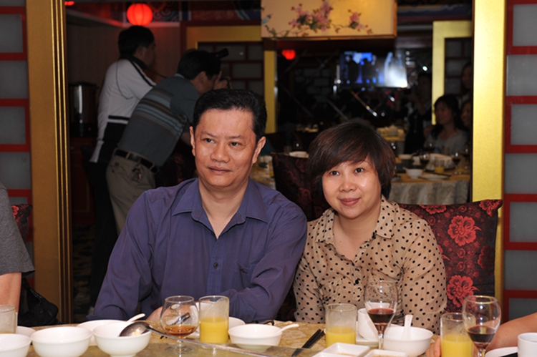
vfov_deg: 21.9
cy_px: 178
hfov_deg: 32.4
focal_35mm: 62
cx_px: 268
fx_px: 924
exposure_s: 1/60
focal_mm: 62
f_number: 6.3
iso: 320
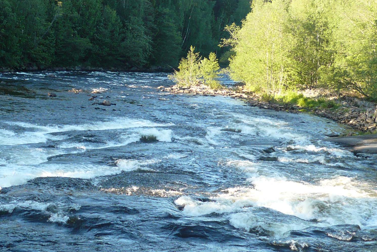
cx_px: 137
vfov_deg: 15.9
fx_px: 901
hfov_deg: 23.6
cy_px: 142
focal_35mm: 86
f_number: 3
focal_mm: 6.6
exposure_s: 1/125
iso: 100
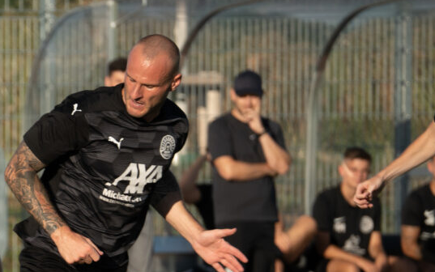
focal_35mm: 1165
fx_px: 13816
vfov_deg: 1.1
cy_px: 275
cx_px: -158
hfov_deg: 1.8
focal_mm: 400
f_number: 9
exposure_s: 1/1000
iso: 400
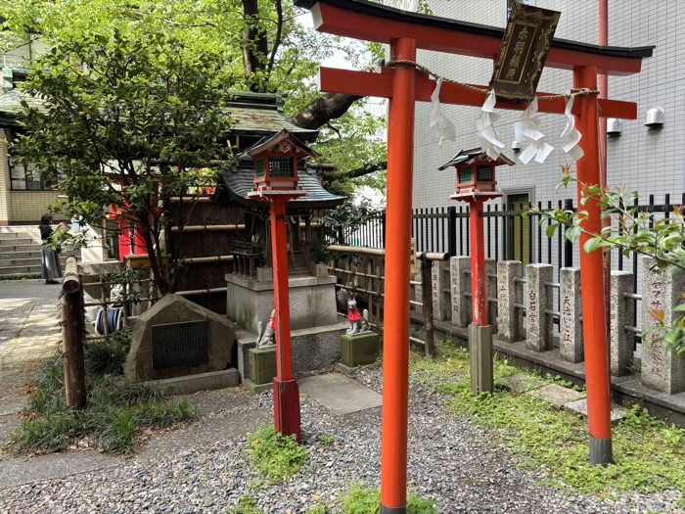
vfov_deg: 53.1
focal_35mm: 26
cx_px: 342
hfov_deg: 67.3
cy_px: 257
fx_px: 515
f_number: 1.6
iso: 50
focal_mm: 5.96
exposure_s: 1/121
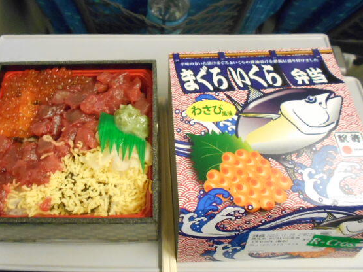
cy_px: 126
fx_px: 315
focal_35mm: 30
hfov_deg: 59.7
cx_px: 156
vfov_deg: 46.7
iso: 800
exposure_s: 1/30
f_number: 3.2
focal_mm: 4.6
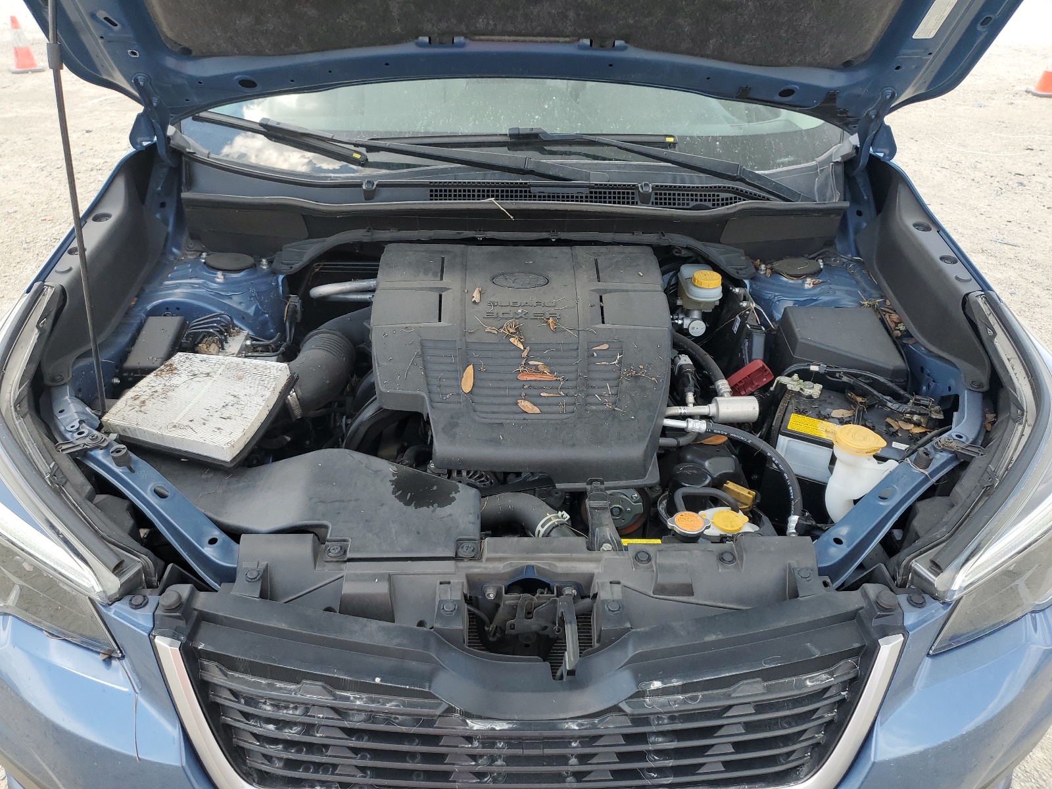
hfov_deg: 67.3
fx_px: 790
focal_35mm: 26
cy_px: 394
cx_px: 526
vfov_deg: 53.1
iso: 50
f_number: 1.5
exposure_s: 1/556
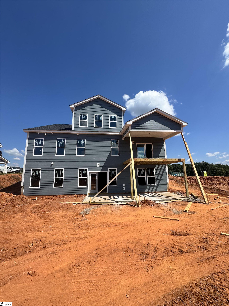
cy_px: 153
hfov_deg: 85.7
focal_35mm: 14
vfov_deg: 102.1
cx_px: 114
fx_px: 123
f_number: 2.2
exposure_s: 1/2415
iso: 50
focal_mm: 2.22
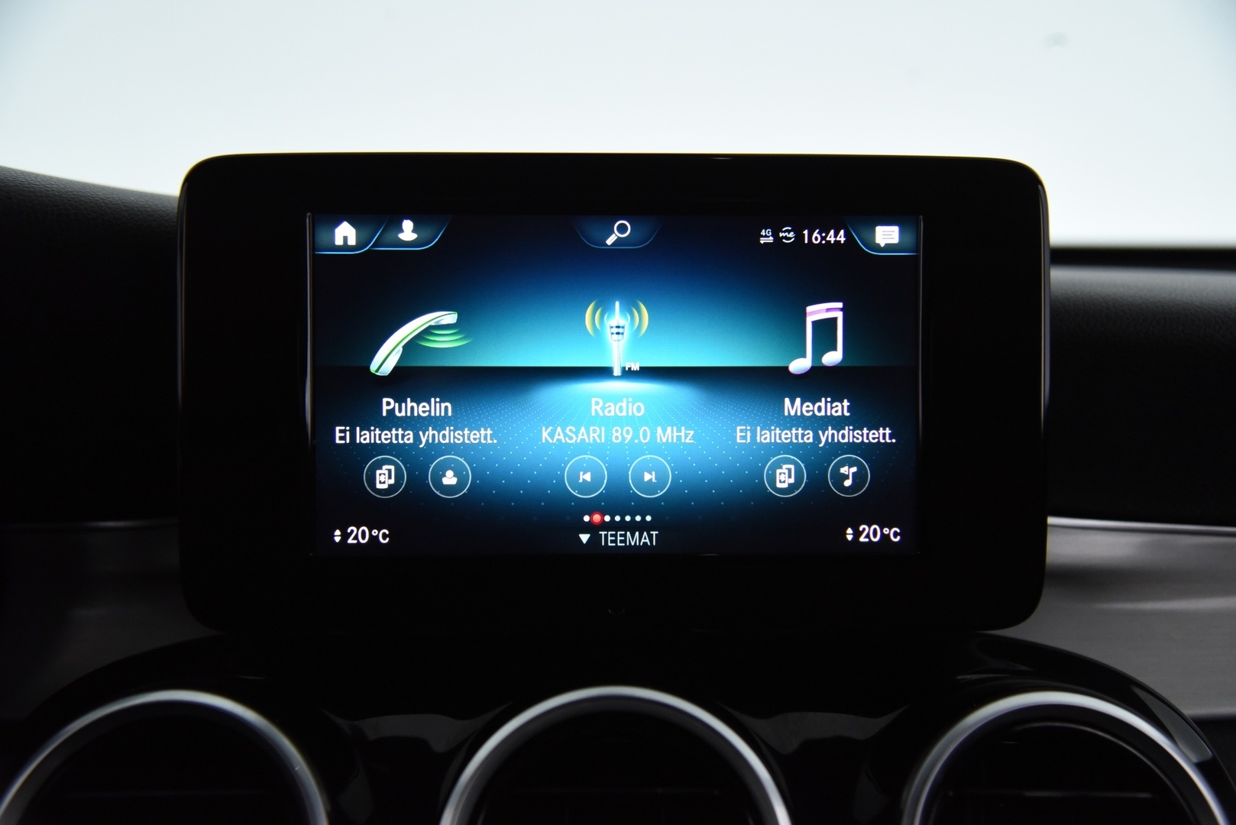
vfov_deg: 30.5
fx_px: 1511
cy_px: 412
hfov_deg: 44.5
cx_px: 618
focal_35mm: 44
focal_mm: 44
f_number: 4
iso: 4000
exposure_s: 1/100
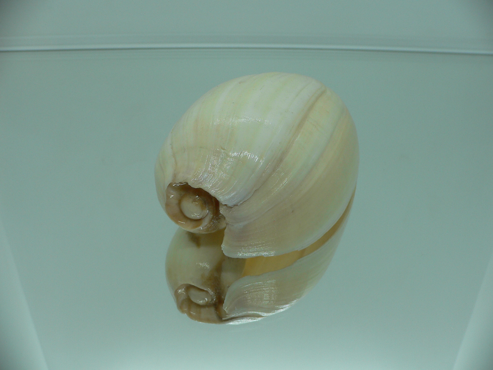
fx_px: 498
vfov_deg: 40.7
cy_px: 185
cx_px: 246
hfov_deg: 52.6
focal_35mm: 35
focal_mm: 4.6
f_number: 2.8
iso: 80
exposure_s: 1/80
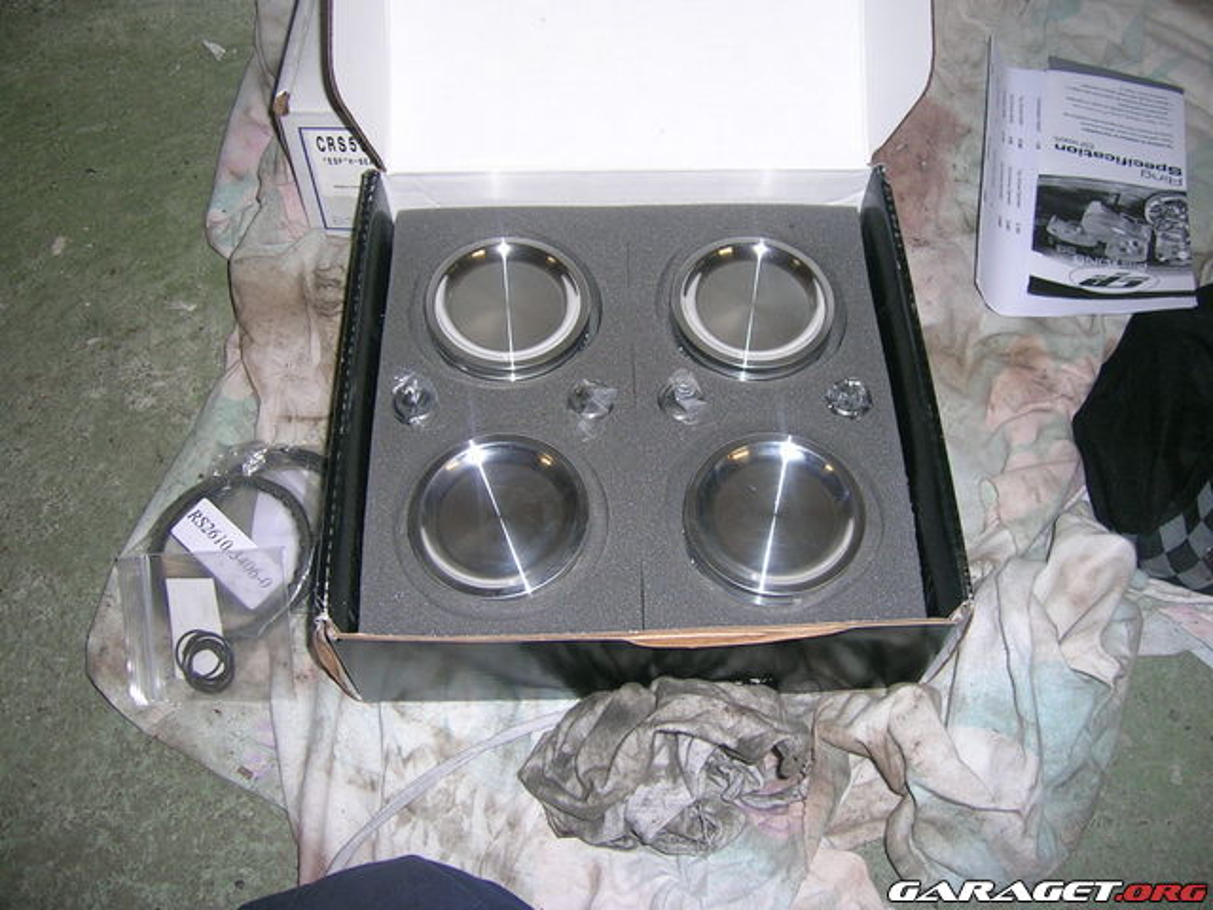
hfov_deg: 52.6
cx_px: 606
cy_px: 455
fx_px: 1226
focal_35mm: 35
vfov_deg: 40.7
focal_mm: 5.4
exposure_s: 1/60.1
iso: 50
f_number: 2.8
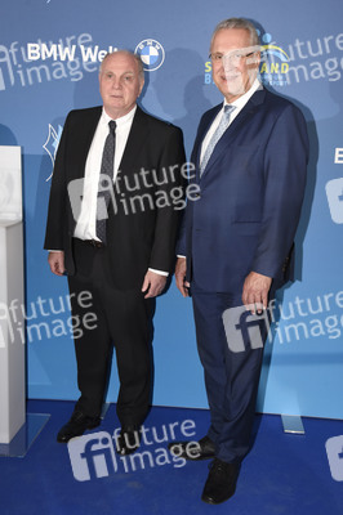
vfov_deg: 44.5
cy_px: 258
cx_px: 172
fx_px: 630
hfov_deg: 30.5
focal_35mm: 44
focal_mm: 44
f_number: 6.3
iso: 2500
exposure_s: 1/80
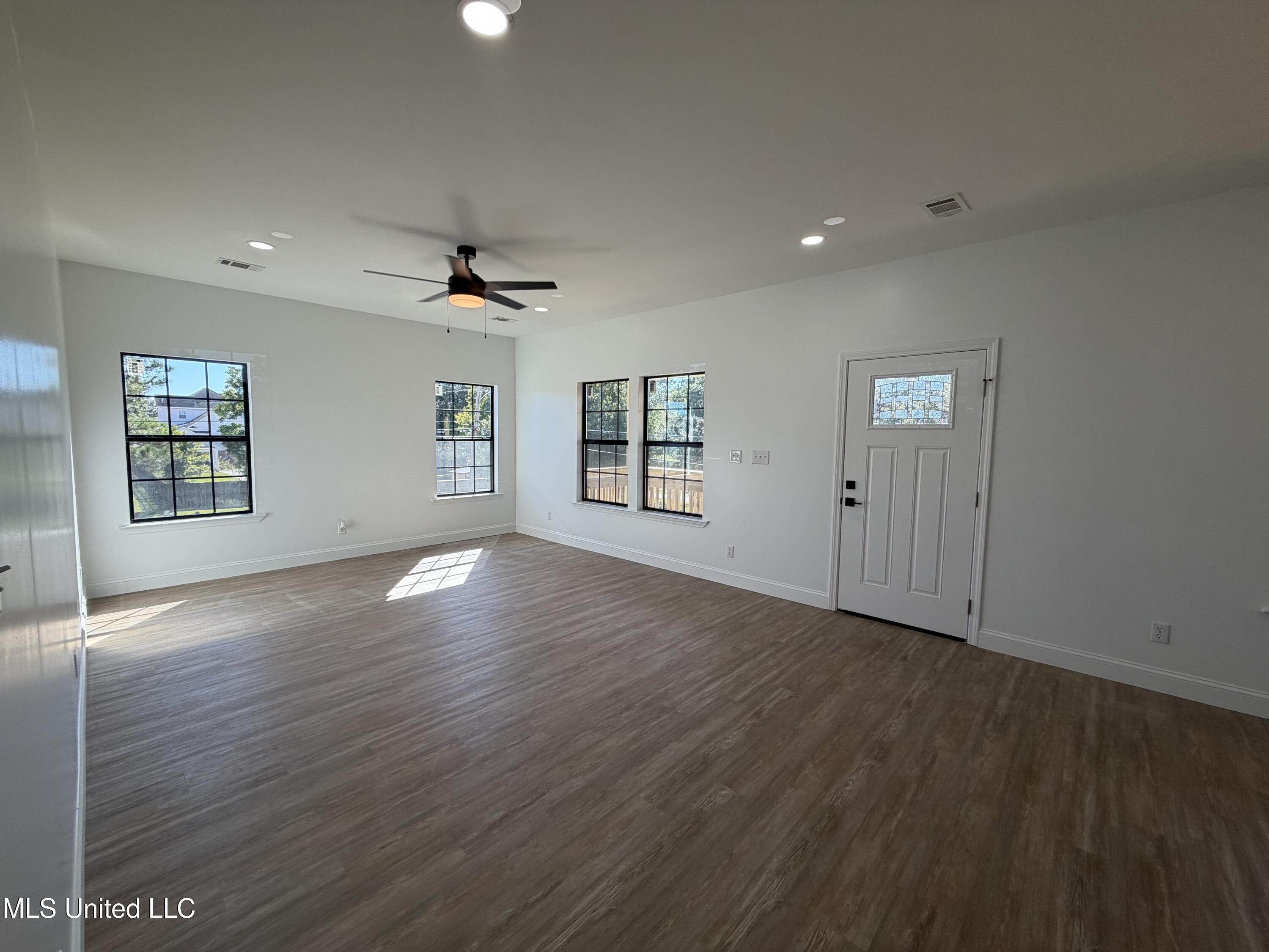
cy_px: 476
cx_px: 634
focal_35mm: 14
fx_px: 513
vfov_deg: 85.7
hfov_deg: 102.1
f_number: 2.2
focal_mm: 2.22
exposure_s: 1/169
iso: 50
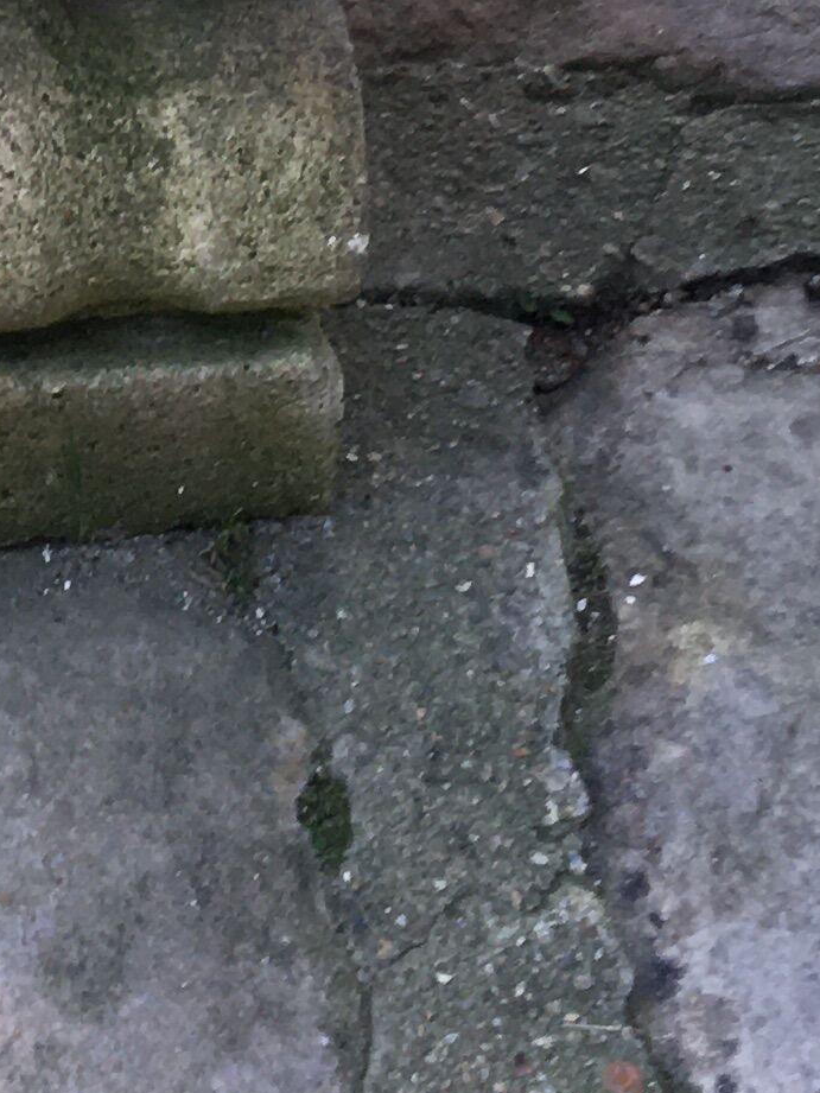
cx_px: -34
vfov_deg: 14.4
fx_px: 4010
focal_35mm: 127
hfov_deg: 11.5
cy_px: -571
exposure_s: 1/100
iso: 40
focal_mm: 4.15
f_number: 2.2
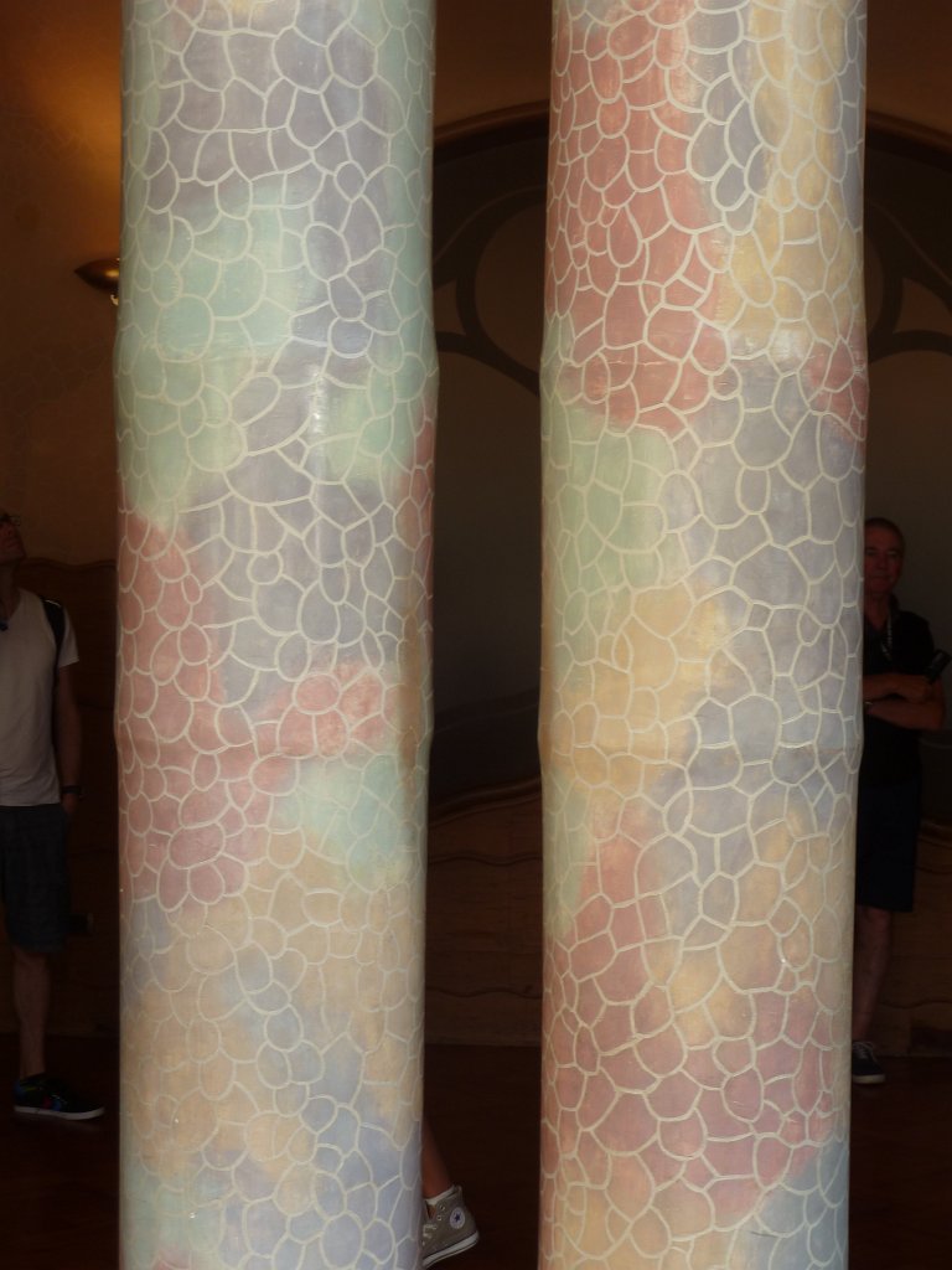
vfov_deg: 30.7
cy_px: 635
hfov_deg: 23.3
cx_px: 476
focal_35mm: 63
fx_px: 2310
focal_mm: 10.3
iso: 80
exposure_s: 1/50
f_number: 4
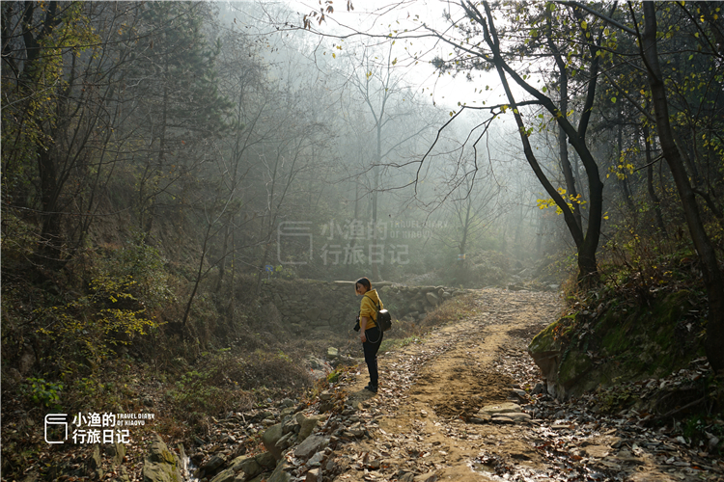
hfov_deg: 61.9
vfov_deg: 43.6
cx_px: 362
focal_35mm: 30
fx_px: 603
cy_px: 241
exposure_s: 1/125
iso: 100
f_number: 7.1
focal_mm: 30
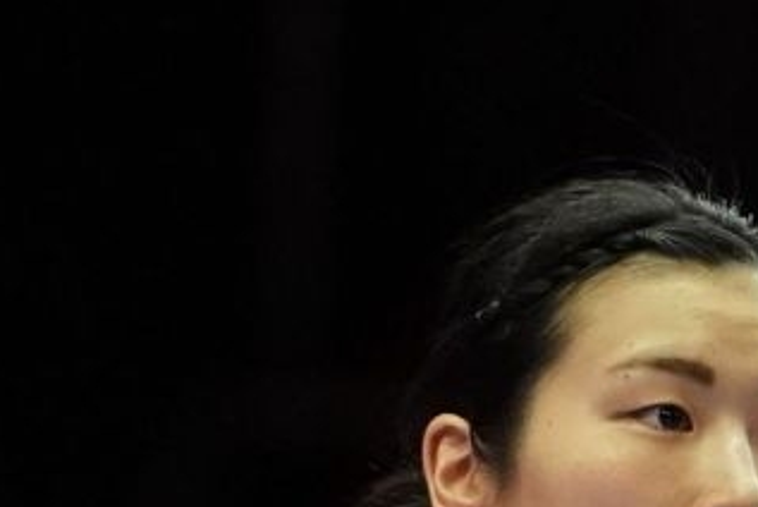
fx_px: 25100
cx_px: 1258
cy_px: 1162
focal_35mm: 1191
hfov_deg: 1.7
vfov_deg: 1.2
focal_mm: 140
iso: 4000
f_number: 2.8
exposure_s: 1/1000
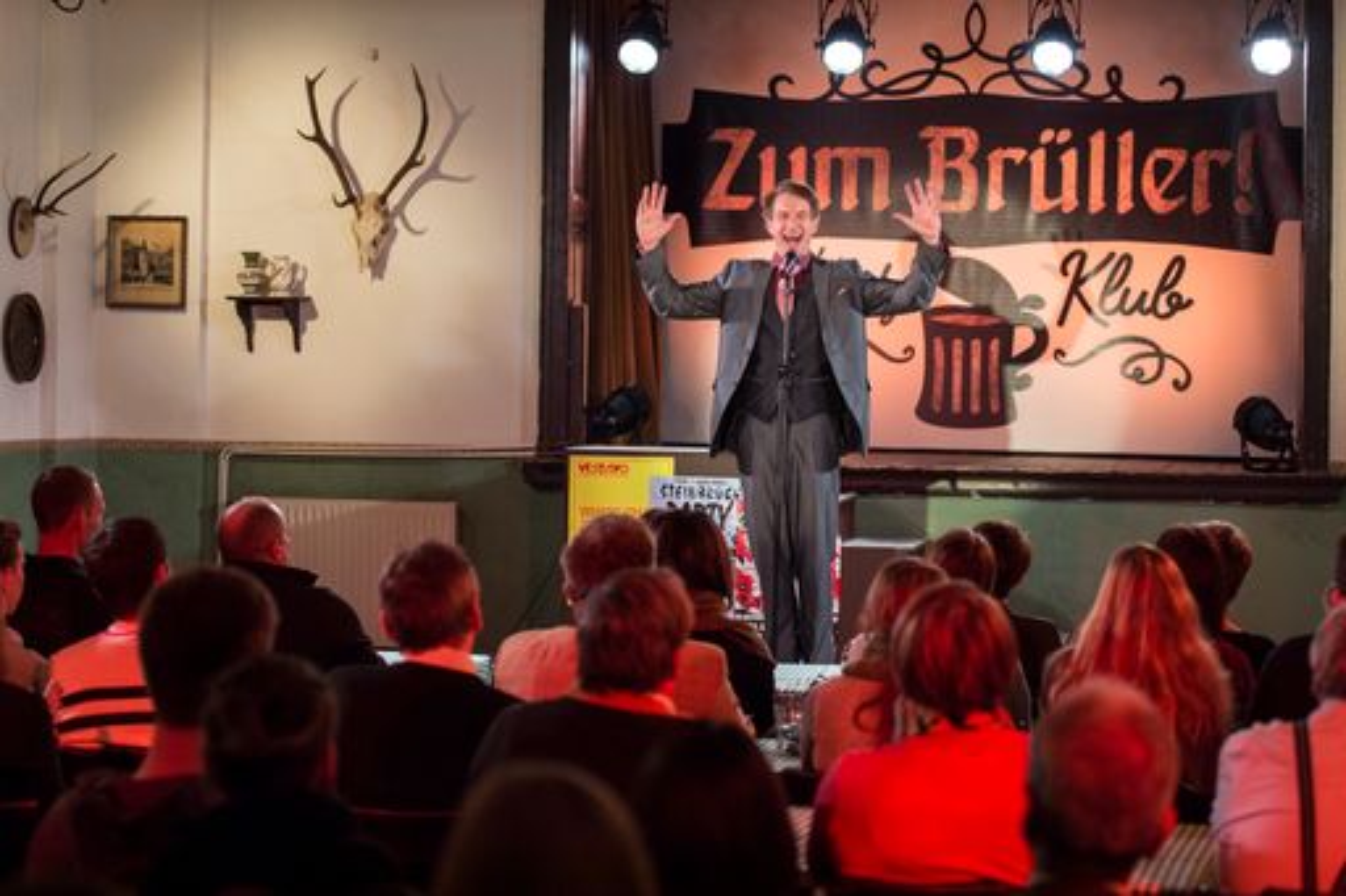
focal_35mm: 70
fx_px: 2616
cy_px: 448
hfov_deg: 28.9
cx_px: 673
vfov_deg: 19.4
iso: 1000
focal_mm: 70
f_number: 2.8
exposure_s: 1/125
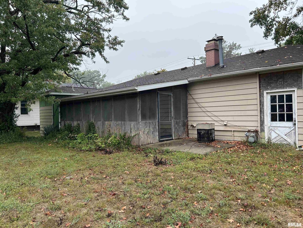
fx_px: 228
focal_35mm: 26
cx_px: 152
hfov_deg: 67.3
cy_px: 114
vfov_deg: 53.1
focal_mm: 5.7
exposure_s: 1/588
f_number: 1.5
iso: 50
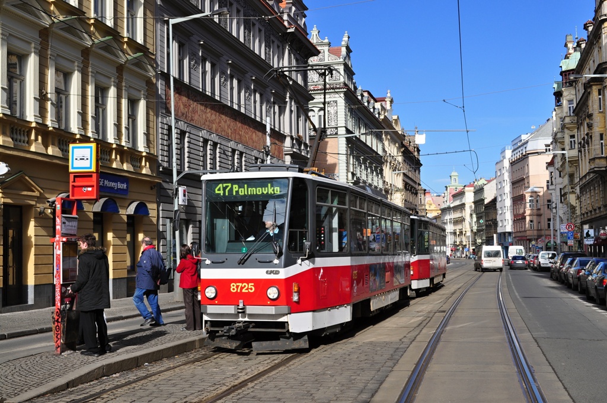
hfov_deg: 43.7
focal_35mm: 45
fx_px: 758
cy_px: 202
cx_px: 304
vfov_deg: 29.8
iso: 250
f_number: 10
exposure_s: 1/400
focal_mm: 30
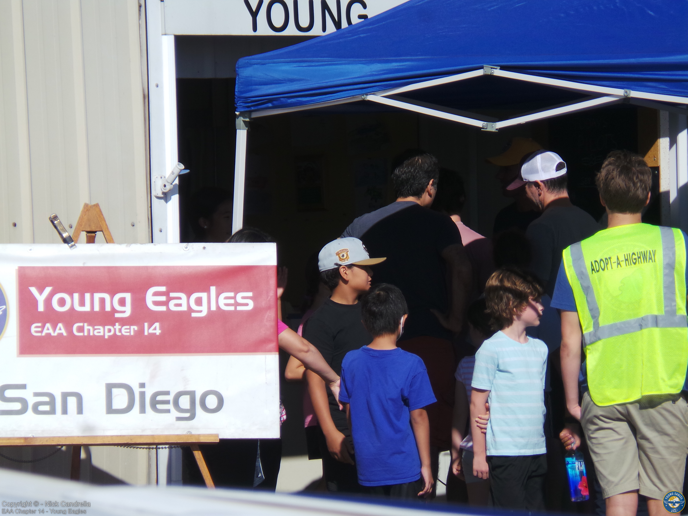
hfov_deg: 4.1
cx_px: 344
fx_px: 9600
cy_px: 258
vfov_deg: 3.1
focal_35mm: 483
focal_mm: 86.1
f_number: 5.9
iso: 100
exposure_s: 1/640
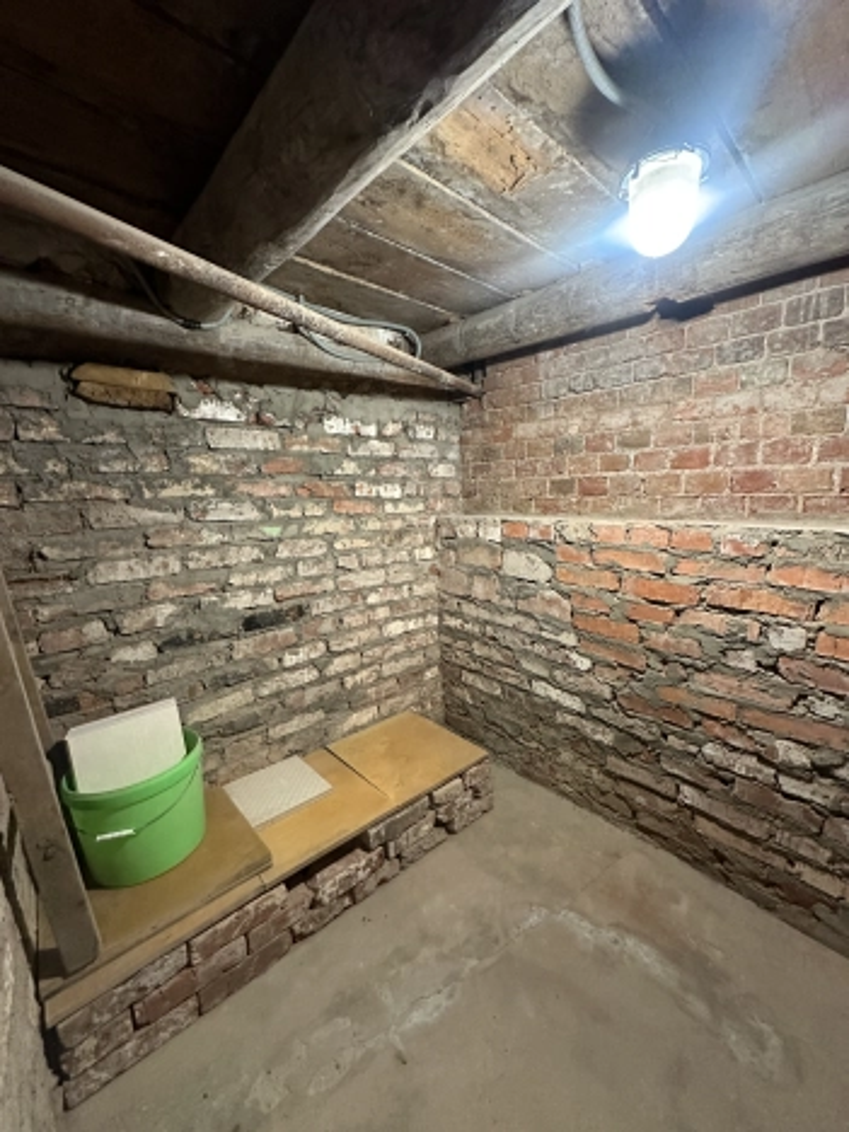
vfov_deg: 102.1
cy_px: 566
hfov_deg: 85.7
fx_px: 458
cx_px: 424
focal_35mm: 14
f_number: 2.2
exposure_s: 1/50
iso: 640
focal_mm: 2.22
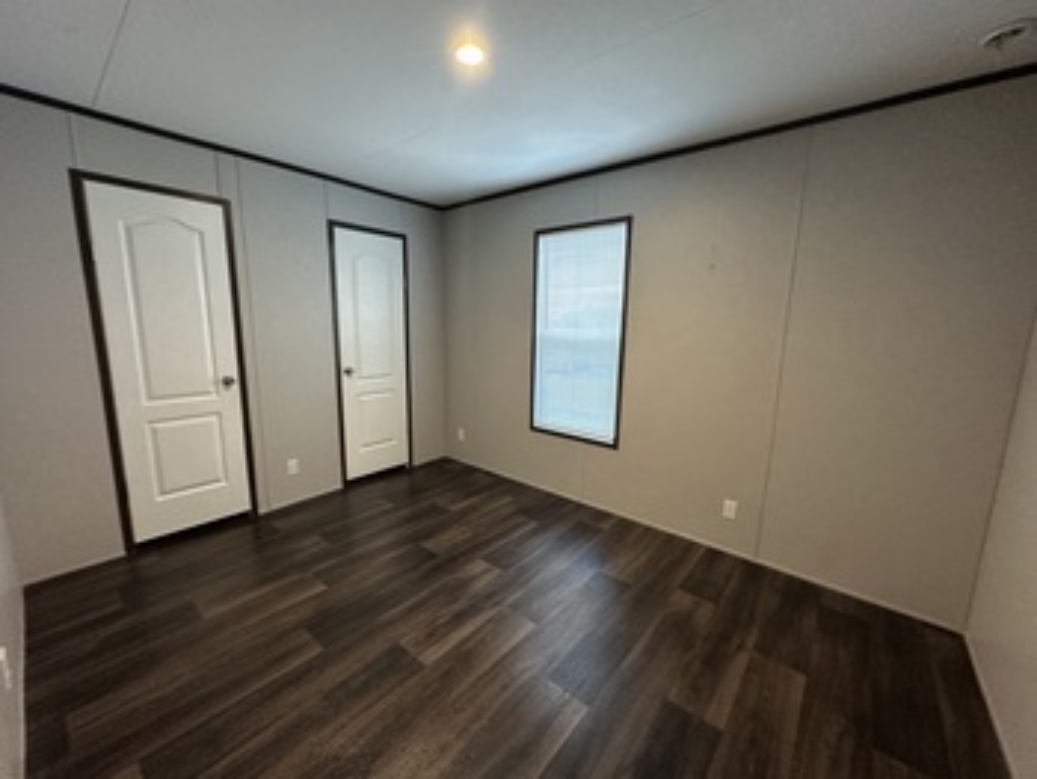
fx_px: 420
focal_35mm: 14
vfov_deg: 85.7
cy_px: 390
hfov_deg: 102.0
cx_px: 518
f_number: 2.2
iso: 400
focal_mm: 2.22
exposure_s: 1/60
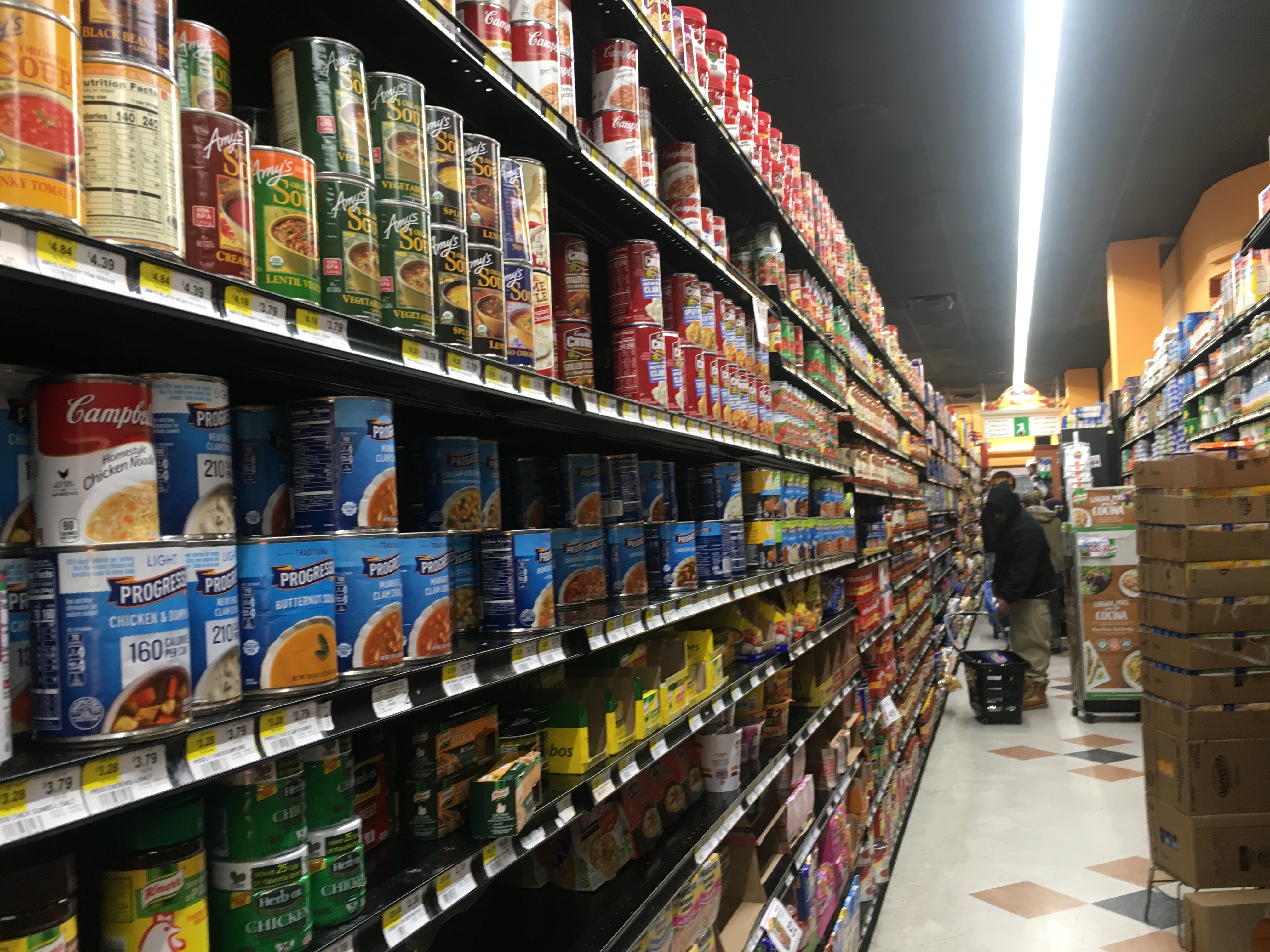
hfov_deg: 61.7
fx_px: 1064
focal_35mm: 29
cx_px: 635
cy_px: 476
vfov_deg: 48.2
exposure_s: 1/30
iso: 80
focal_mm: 4.15
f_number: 2.2
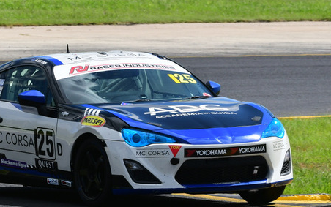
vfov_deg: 2.4
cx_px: 119
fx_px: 4883
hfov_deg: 3.9
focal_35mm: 541
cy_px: 57
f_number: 11
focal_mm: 200
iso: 400
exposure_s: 1/640
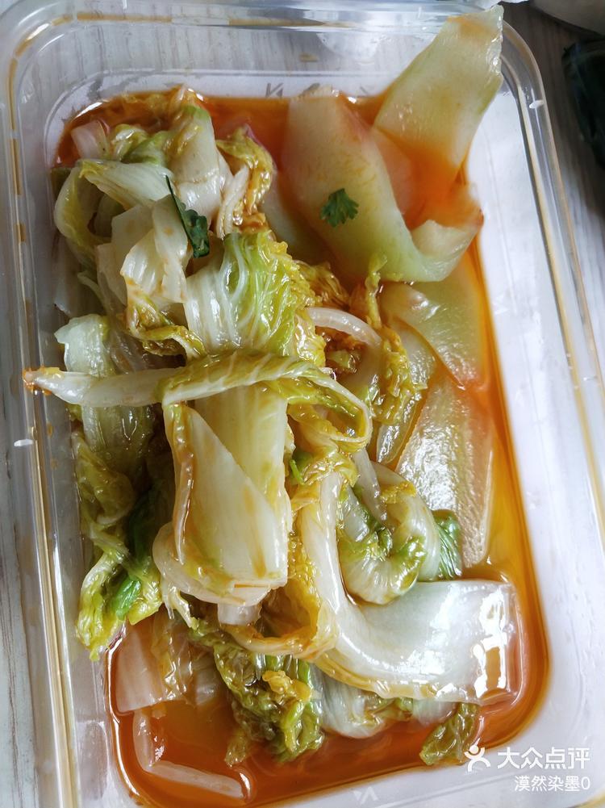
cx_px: 302
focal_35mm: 30
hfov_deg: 46.8
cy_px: 404
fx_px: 700
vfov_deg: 60.0
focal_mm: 3.95
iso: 113
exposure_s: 1/100
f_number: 1.8
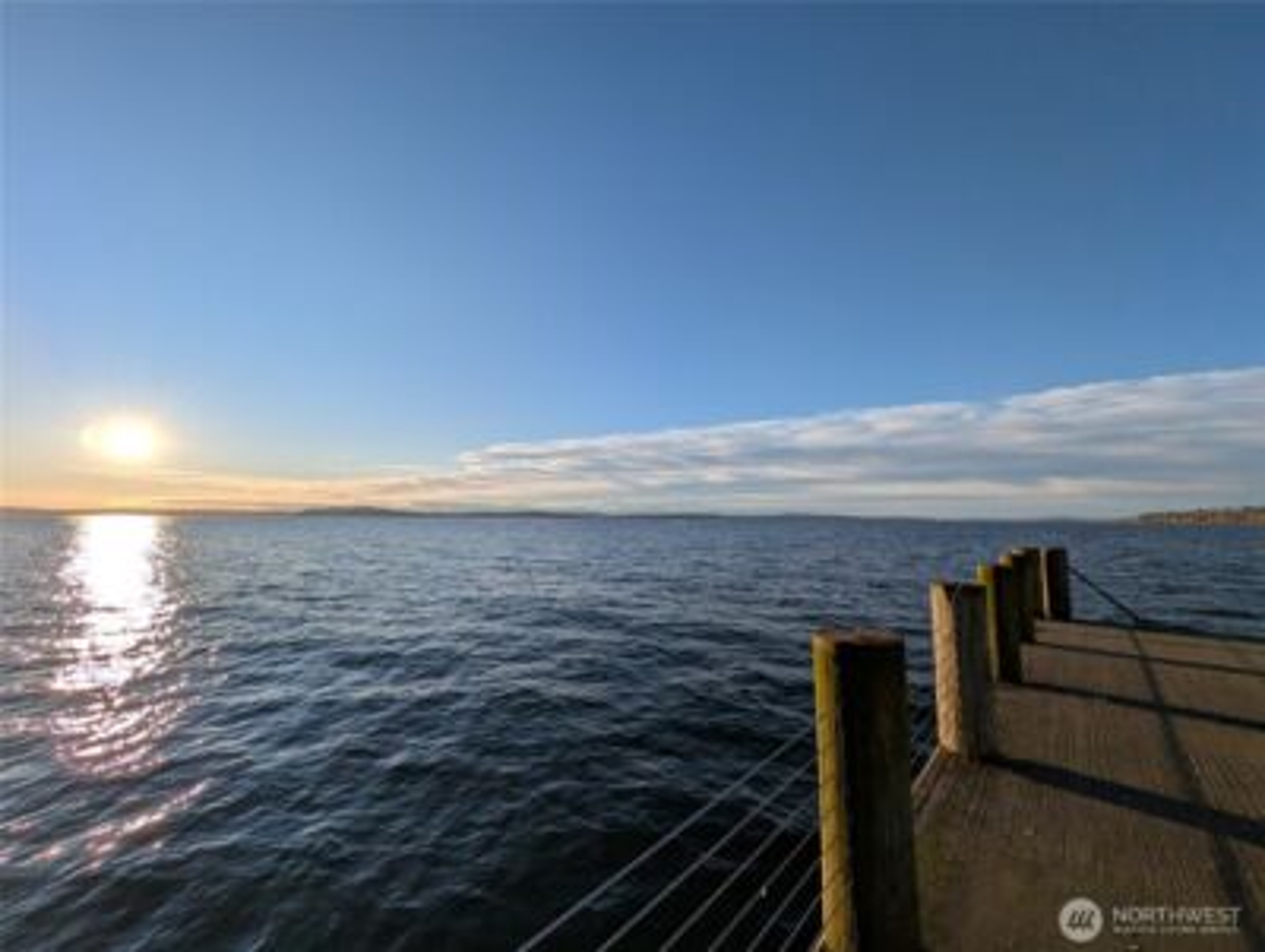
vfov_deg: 94.6
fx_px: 439
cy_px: 476
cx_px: 632
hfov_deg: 110.5
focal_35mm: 12
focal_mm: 2.23
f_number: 1.95
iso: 34
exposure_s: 1/4237
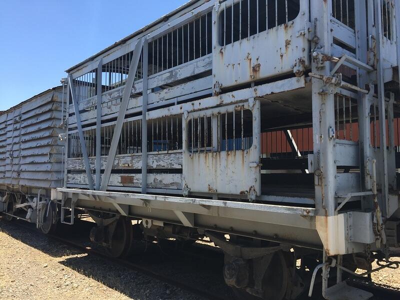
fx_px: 335
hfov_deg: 61.7
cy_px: 150
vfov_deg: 48.2
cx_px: 200
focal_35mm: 29
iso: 32
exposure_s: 1/824
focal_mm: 4.15
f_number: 2.2
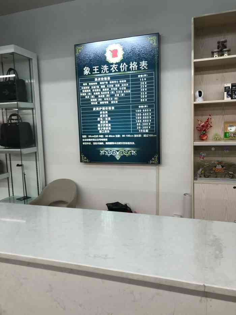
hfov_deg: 49.8
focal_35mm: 28
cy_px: 158
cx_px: 118
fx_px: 254
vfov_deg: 63.4
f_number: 1.8
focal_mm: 3.99
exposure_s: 1/50
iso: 20
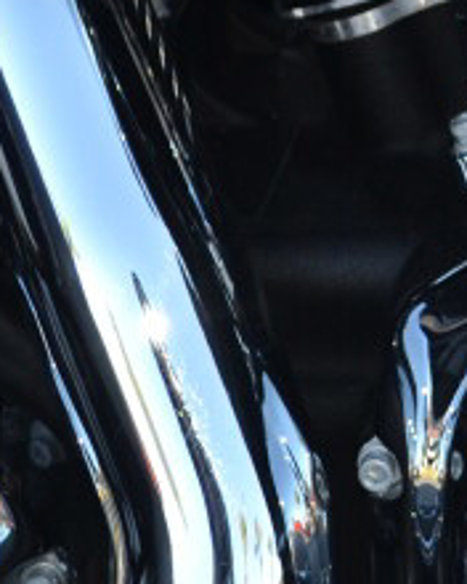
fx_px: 4250
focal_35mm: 246
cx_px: 756
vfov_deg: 7.8
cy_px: 13
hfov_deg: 6.2
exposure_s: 1/125
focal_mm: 32
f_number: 4.8
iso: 140
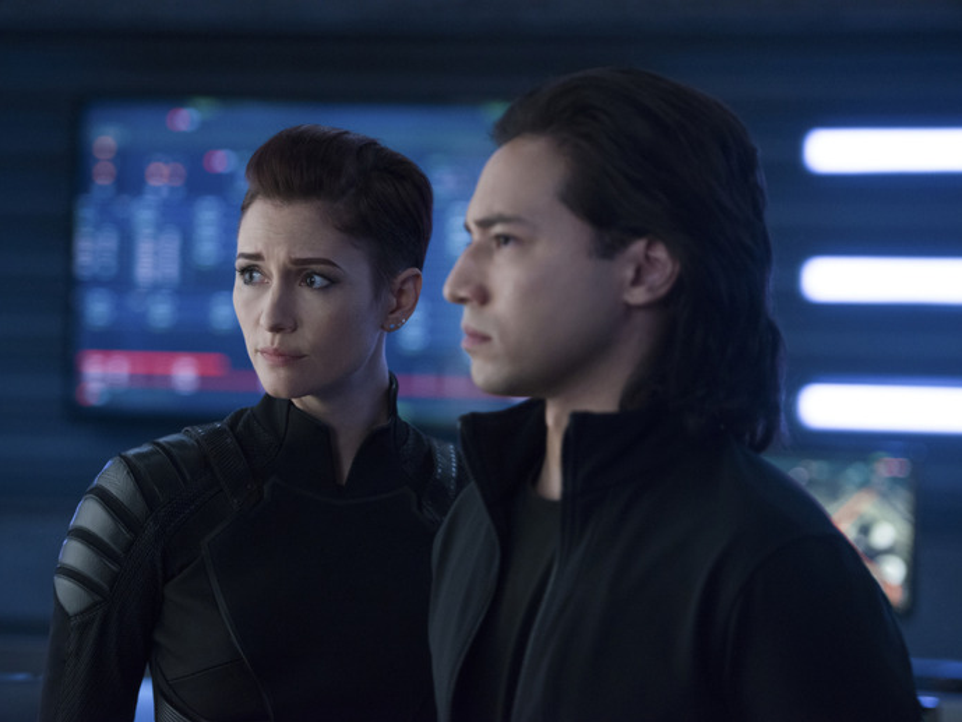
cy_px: 362
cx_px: 419
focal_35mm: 111
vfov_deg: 13.3
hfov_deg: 17.7
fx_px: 3085
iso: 2500
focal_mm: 102
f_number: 2.8
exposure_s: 1/80
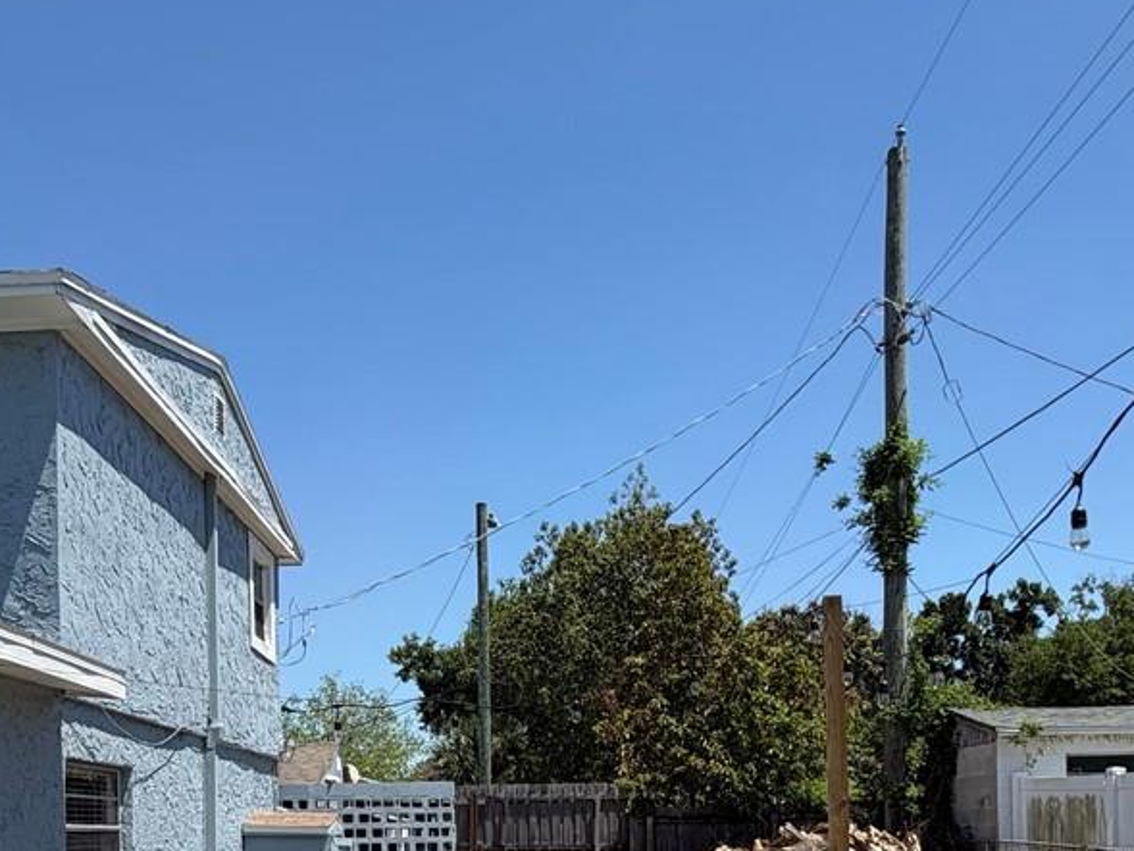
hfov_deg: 48.9
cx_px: 503
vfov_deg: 34.7
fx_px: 1245
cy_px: 824
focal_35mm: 38
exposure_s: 1/901
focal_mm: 2.22
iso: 20
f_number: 2.2
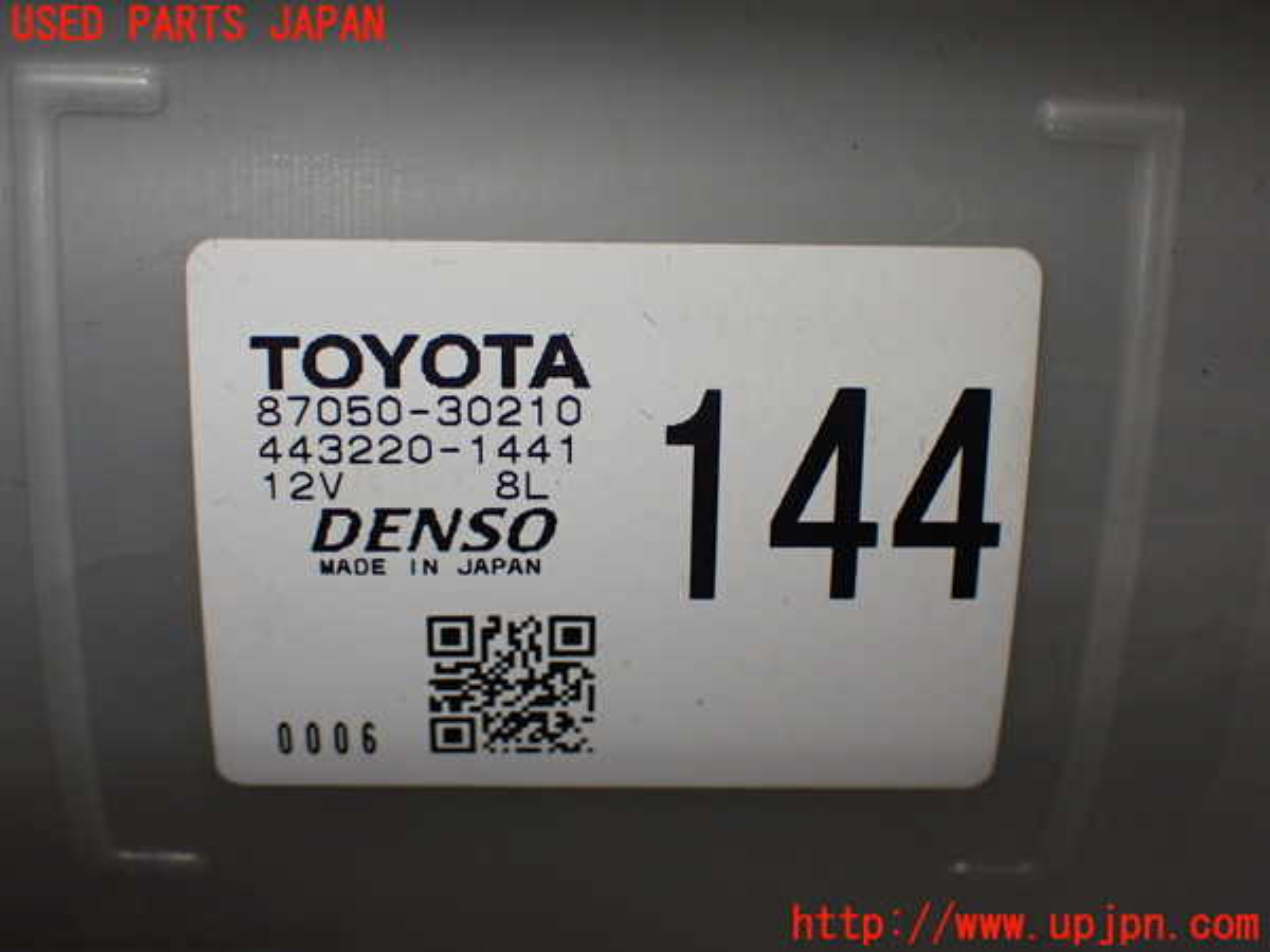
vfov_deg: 25.2
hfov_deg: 33.2
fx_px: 2128
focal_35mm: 58
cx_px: 635
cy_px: 476
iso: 400
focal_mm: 10.35
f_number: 3.5
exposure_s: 1/250
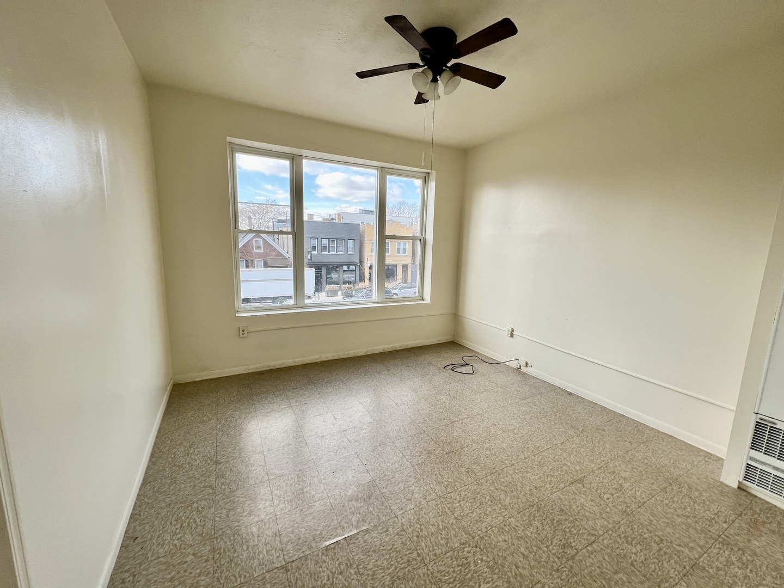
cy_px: 294
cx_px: 392
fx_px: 294
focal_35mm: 13
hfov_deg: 106.2
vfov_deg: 89.9
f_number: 1.8
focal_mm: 1.57
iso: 32
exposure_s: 1/202
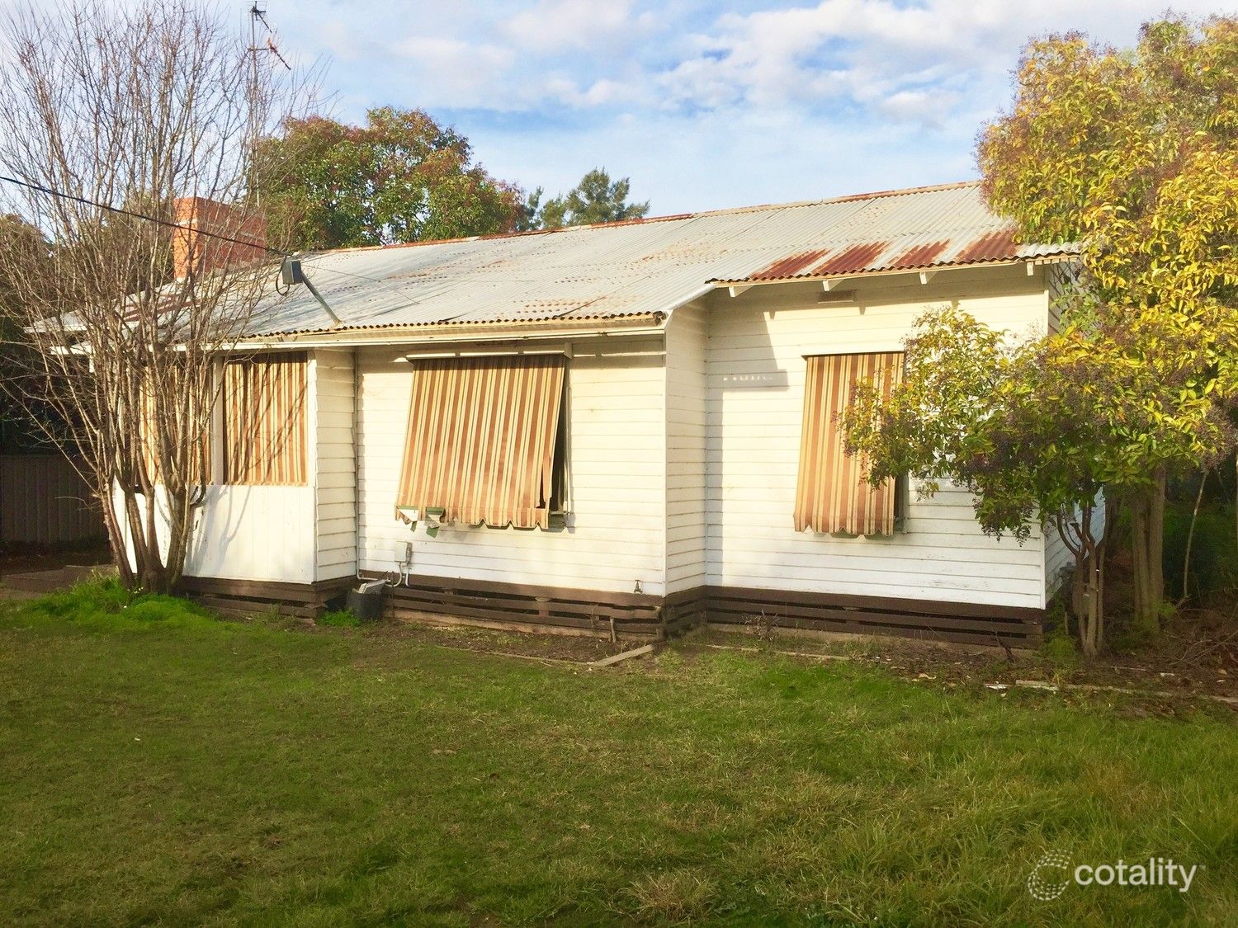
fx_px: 1037
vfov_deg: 48.2
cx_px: 619
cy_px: 464
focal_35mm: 29
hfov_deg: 61.7
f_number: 2.2
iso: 32
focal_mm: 4.15
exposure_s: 1/1236
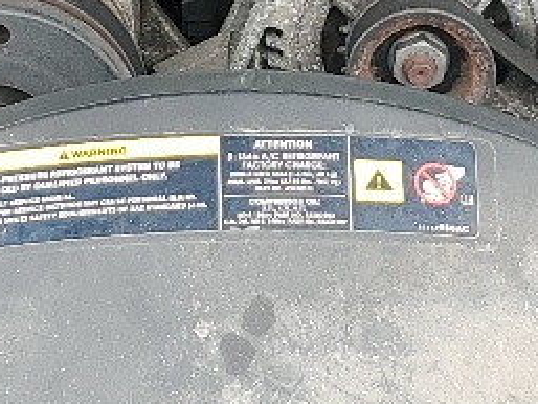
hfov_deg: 12.2
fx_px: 2519
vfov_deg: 9.1
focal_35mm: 162
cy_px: 13
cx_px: 203
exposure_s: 1/270
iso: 50
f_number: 1.5
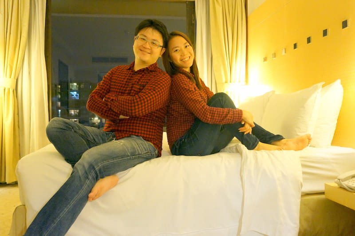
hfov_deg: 59.5
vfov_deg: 41.6
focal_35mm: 32
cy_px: 118
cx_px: 178
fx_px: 310
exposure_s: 1/15
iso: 3200
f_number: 4
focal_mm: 21
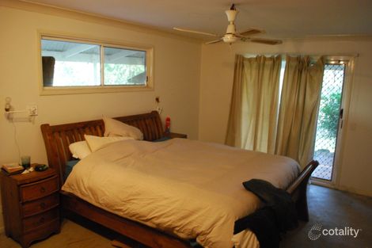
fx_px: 279
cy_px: 124
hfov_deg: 67.4
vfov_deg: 47.9
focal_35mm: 27
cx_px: 186
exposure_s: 1/30
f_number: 3.5
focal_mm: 18
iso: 1600
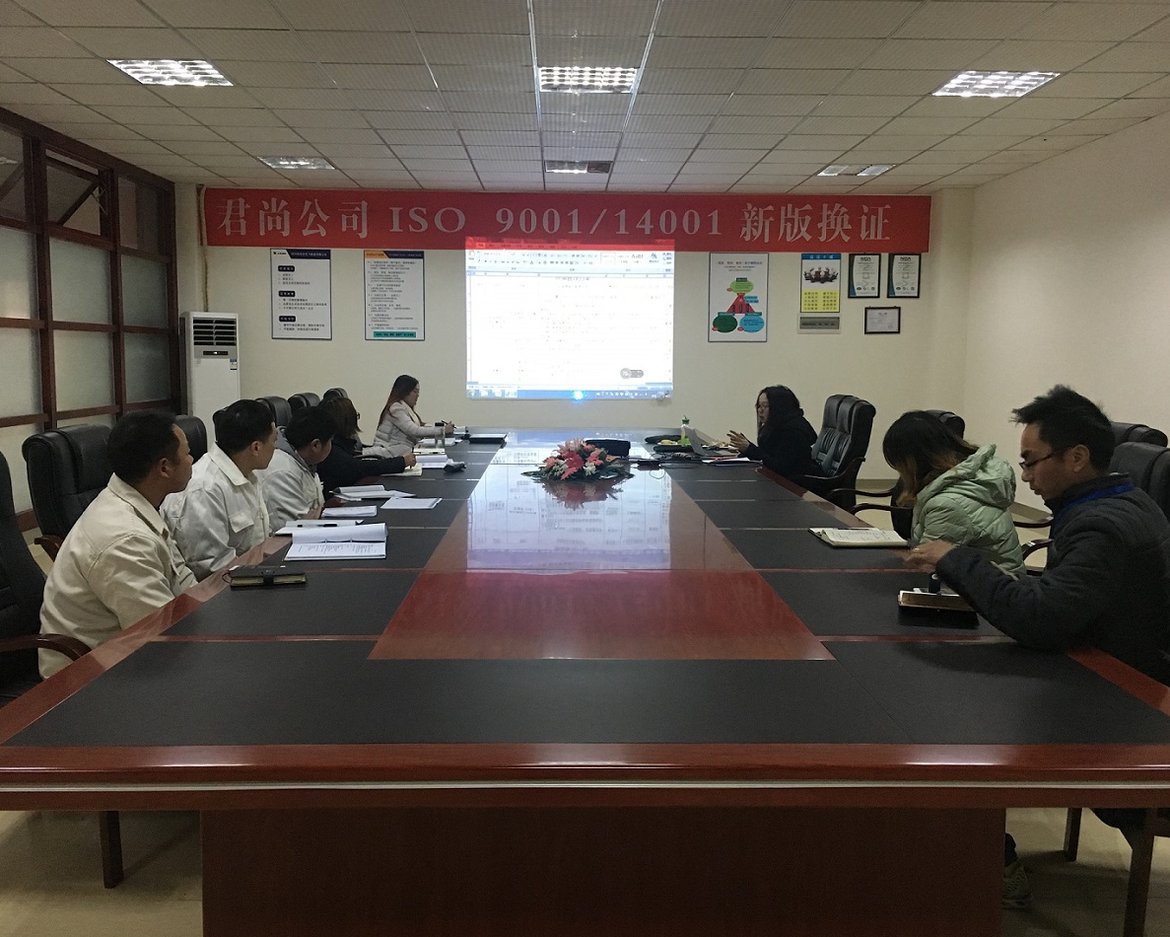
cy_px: 466
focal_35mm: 31
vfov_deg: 47.1
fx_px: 1074
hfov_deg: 57.2
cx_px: 583
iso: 200
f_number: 2.2
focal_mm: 4.15
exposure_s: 1/25
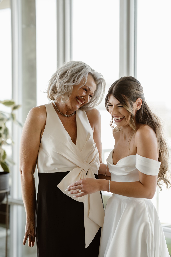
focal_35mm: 85
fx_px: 606
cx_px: 86
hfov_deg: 16.1
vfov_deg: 23.9
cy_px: 128
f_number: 2.5
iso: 200
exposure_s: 1/400
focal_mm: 85
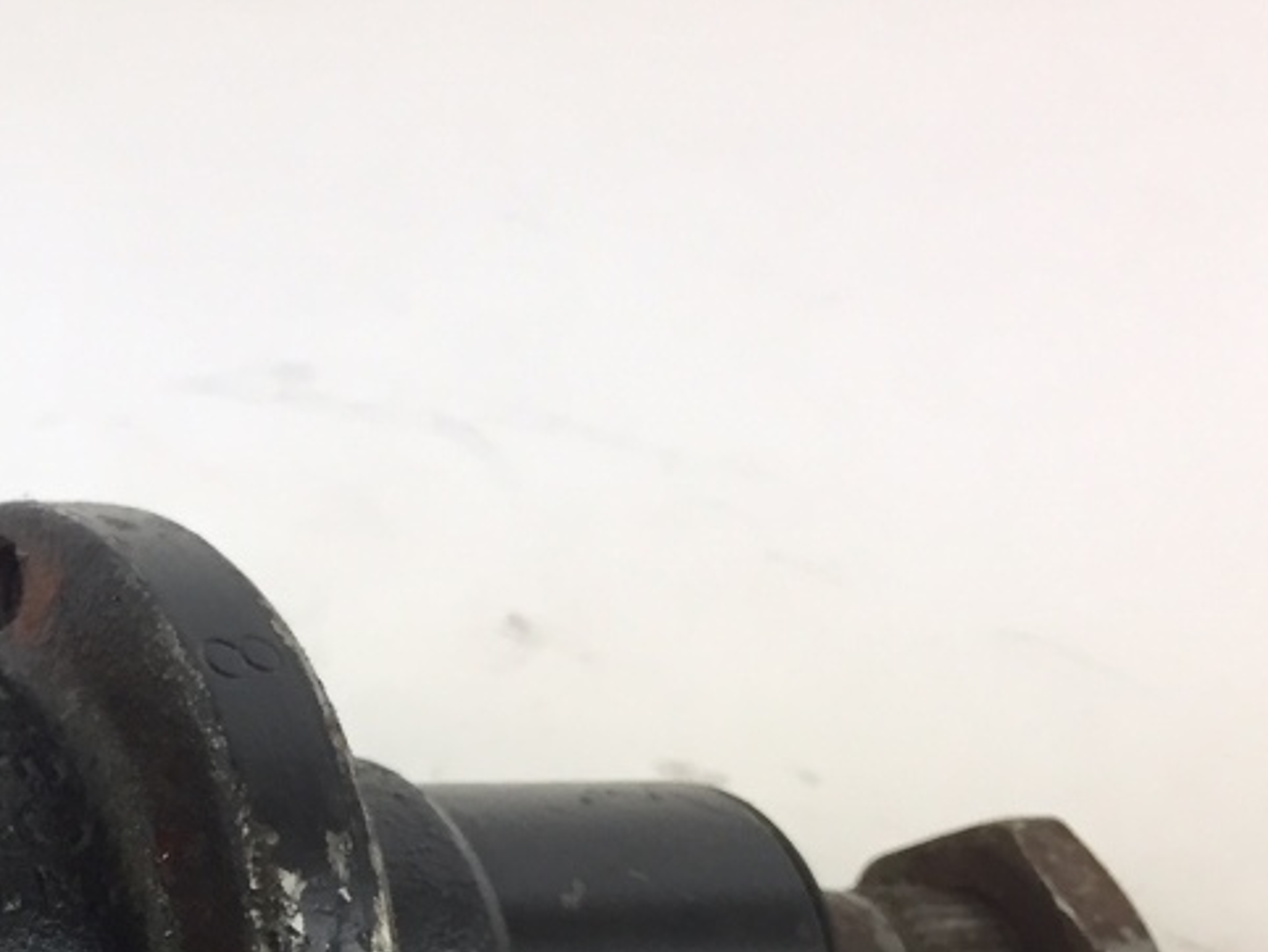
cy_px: 1136
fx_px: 2822
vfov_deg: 18.2
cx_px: -168
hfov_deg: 23.6
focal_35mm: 77
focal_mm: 4.15
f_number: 2.2
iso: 32
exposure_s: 1/30
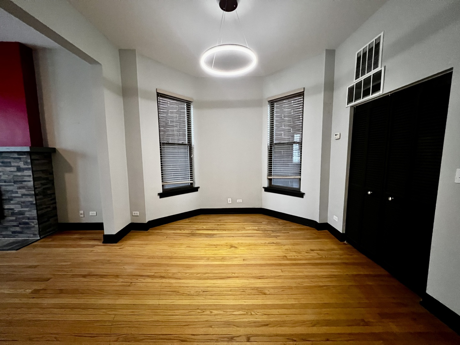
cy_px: 172
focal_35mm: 13
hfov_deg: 106.2
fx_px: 173
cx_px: 230
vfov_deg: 89.9
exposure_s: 1/40
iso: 800
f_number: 1.8
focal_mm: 1.57
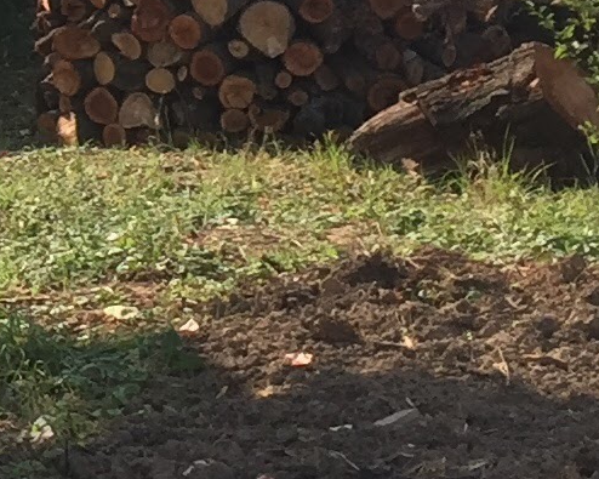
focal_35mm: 187
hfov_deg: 9.4
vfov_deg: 8.1
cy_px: -266
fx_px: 3314
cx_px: -763
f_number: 2.2
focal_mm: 4.15
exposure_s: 1/989
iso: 32
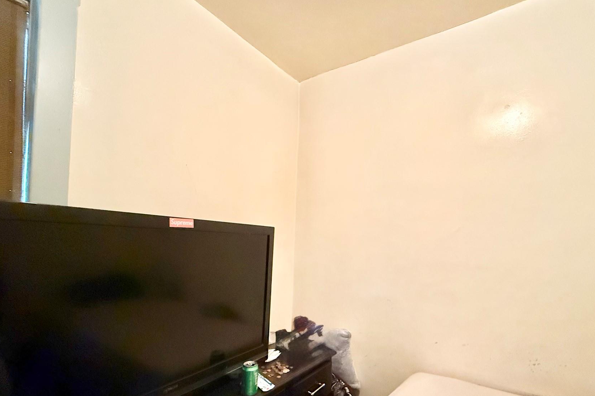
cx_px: 318
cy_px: 240
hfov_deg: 89.9
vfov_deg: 66.6
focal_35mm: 18
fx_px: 297
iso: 1250
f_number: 2.2
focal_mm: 2.22
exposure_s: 1/60
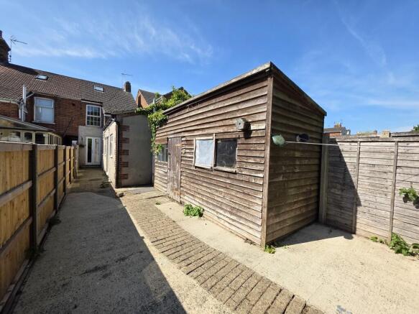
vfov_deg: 89.9
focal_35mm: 13
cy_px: 157
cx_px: 210
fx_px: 157
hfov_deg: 106.2
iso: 40
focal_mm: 2.2
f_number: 1.9
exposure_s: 1/1376
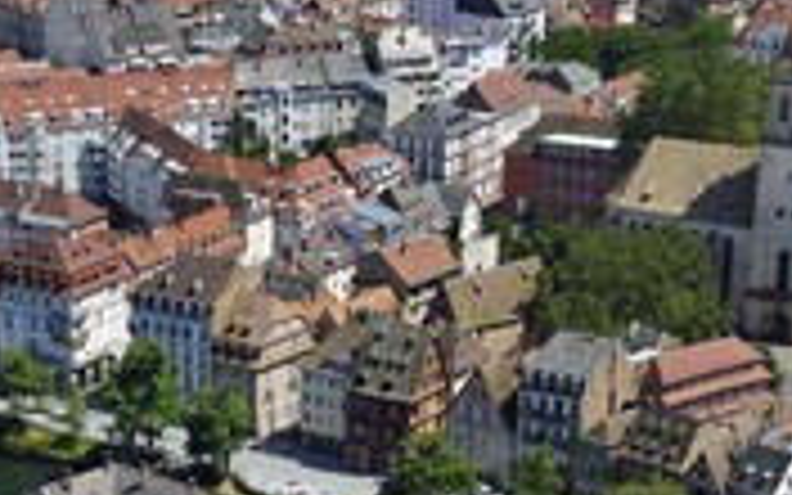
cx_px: 202
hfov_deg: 18.5
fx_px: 2417
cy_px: 464
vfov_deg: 11.6
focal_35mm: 112
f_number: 13
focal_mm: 46
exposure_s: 1/320
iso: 200
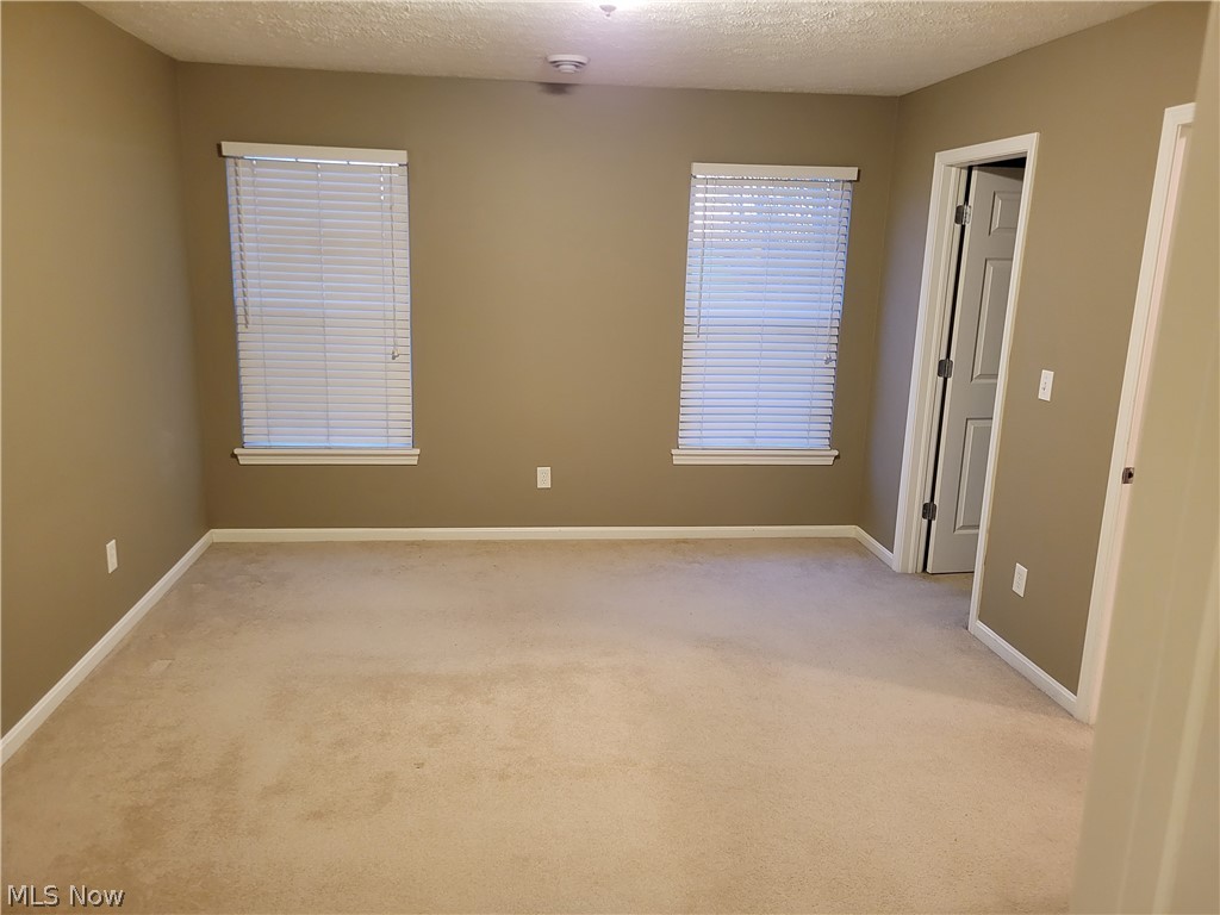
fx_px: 916
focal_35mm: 26
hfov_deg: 67.3
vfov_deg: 53.1
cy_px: 458
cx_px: 610
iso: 640
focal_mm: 5.4
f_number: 1.8
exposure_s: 1/40
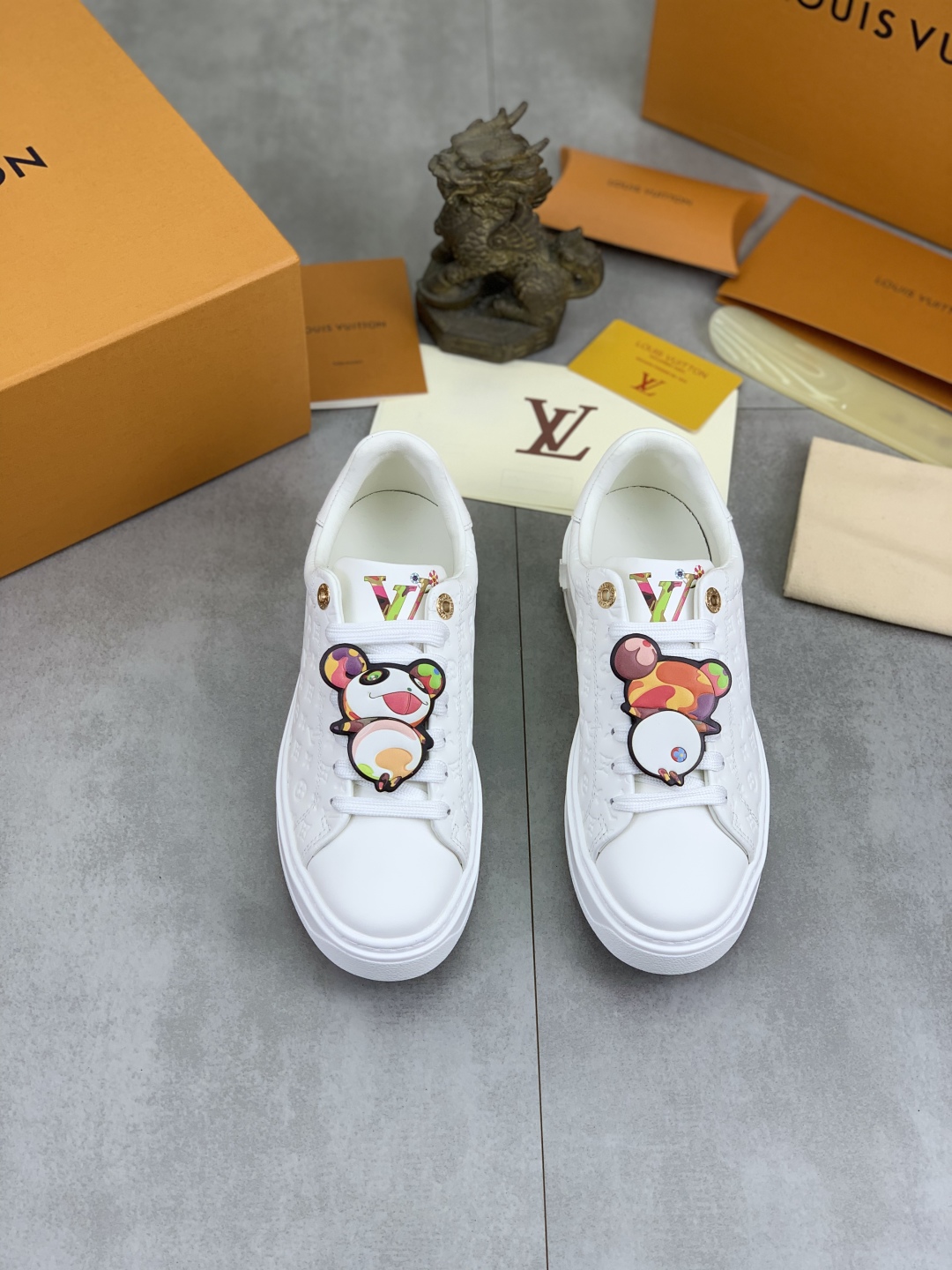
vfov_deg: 36.8
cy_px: 635
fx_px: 1907
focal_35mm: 52
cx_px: 476
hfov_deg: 28.0
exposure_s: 1/129
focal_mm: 6
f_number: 2.4
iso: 16
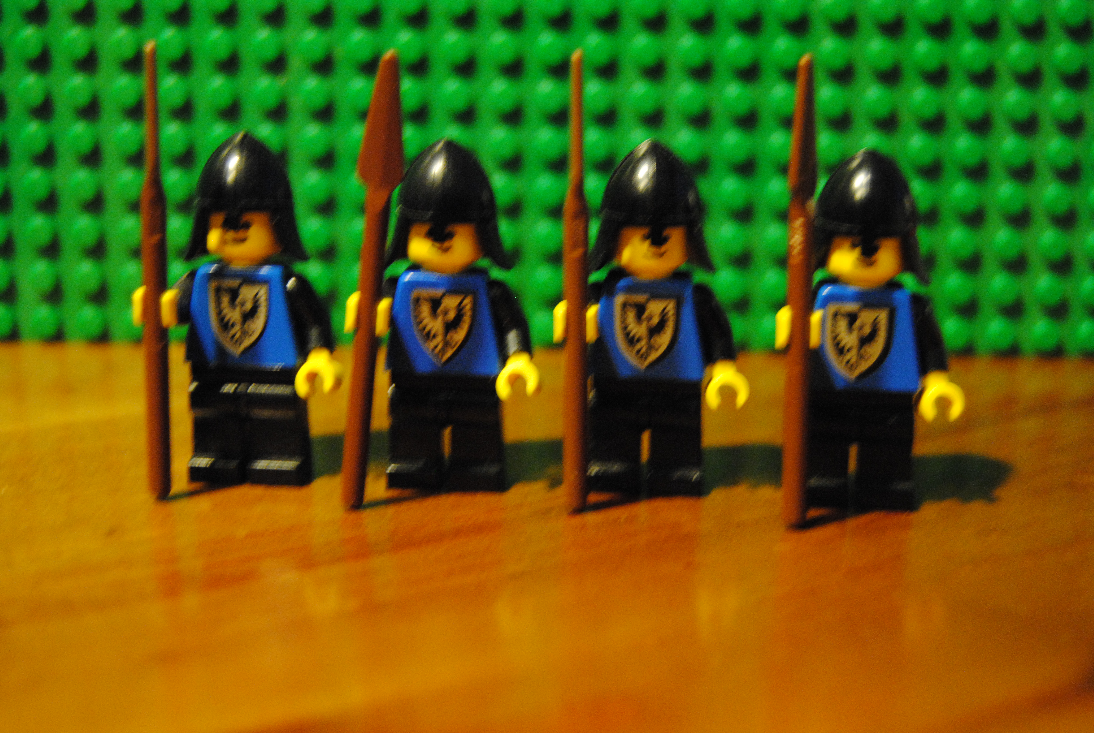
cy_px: 366
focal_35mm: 57
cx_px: 547
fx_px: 1734
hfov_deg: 35.0
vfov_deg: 23.8
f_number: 4.8
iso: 1600
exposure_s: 1/8
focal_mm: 38
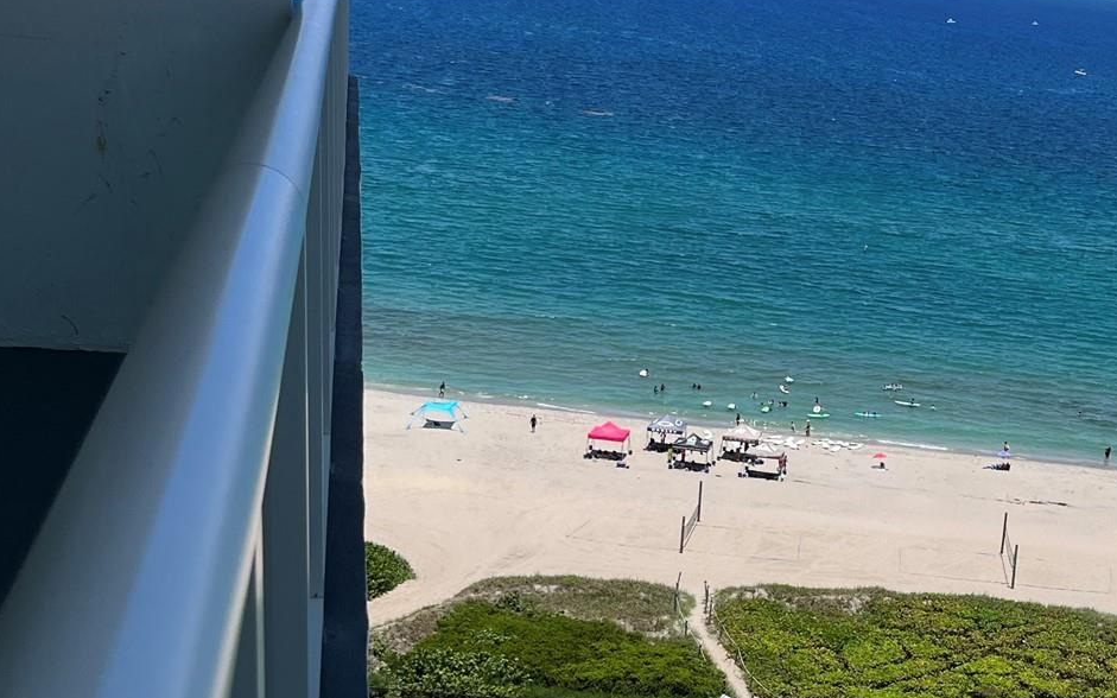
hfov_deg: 32.5
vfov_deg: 21.2
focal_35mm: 60
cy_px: 630
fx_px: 1826
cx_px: 982
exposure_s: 1/5319
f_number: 1.6
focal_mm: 5.1
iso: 50
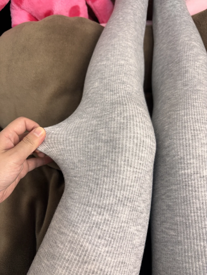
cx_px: 104
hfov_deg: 53.1
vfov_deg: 67.3
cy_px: 138
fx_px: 207
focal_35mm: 26
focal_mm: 5.96
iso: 100
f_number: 1.6
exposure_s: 1/100
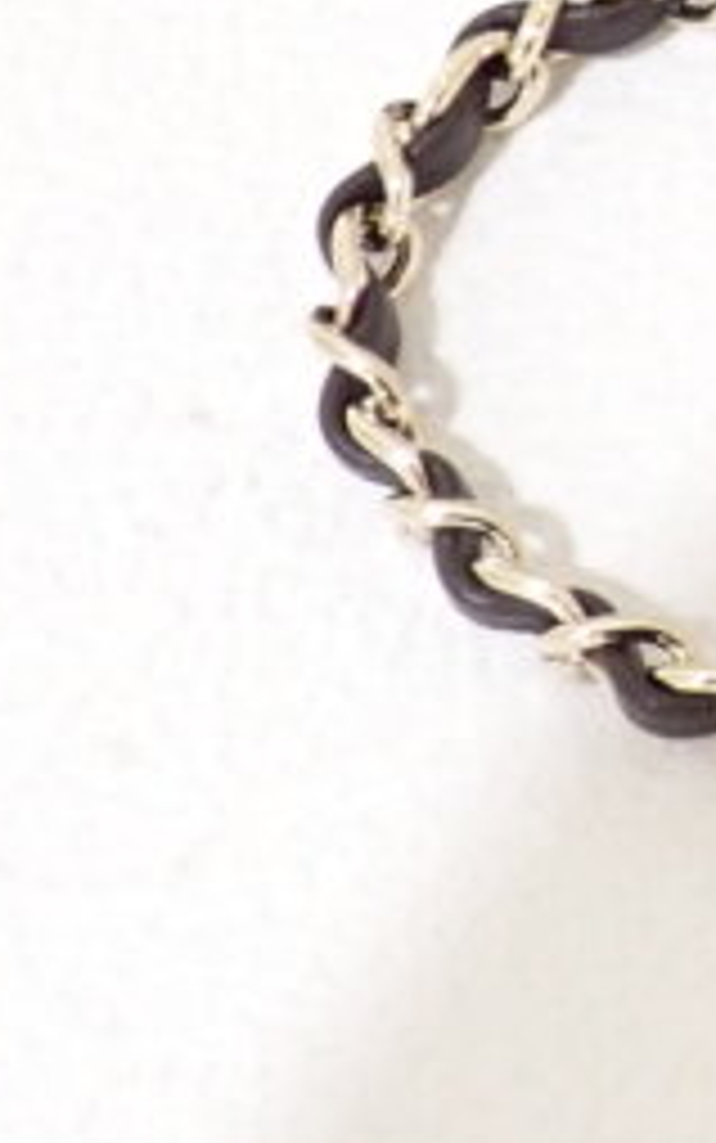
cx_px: 2279
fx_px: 4678
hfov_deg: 7.5
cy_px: -369
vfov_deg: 13.4
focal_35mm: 150
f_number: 2.3
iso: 320
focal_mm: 5.4
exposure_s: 1/30
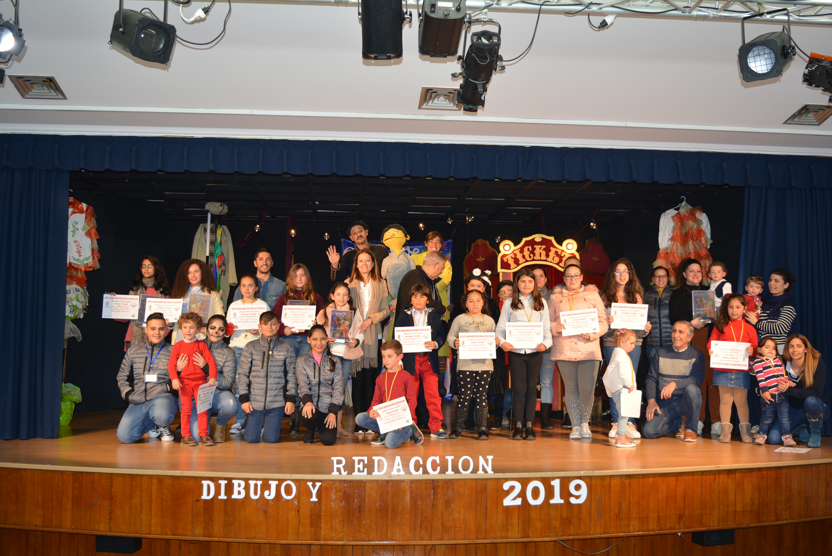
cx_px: 416
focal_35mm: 36
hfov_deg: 53.1
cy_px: 278
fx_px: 833
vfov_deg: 36.9
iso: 400
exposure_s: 1/60
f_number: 4
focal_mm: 24
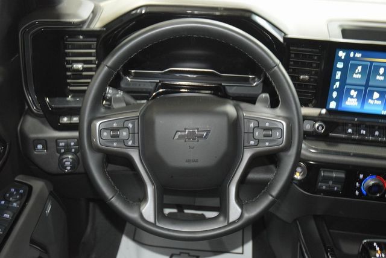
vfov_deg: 30.9
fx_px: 466
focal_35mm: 44
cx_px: 193
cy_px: 129
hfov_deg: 45.0
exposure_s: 1/20
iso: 3200
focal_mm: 29
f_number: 3.8
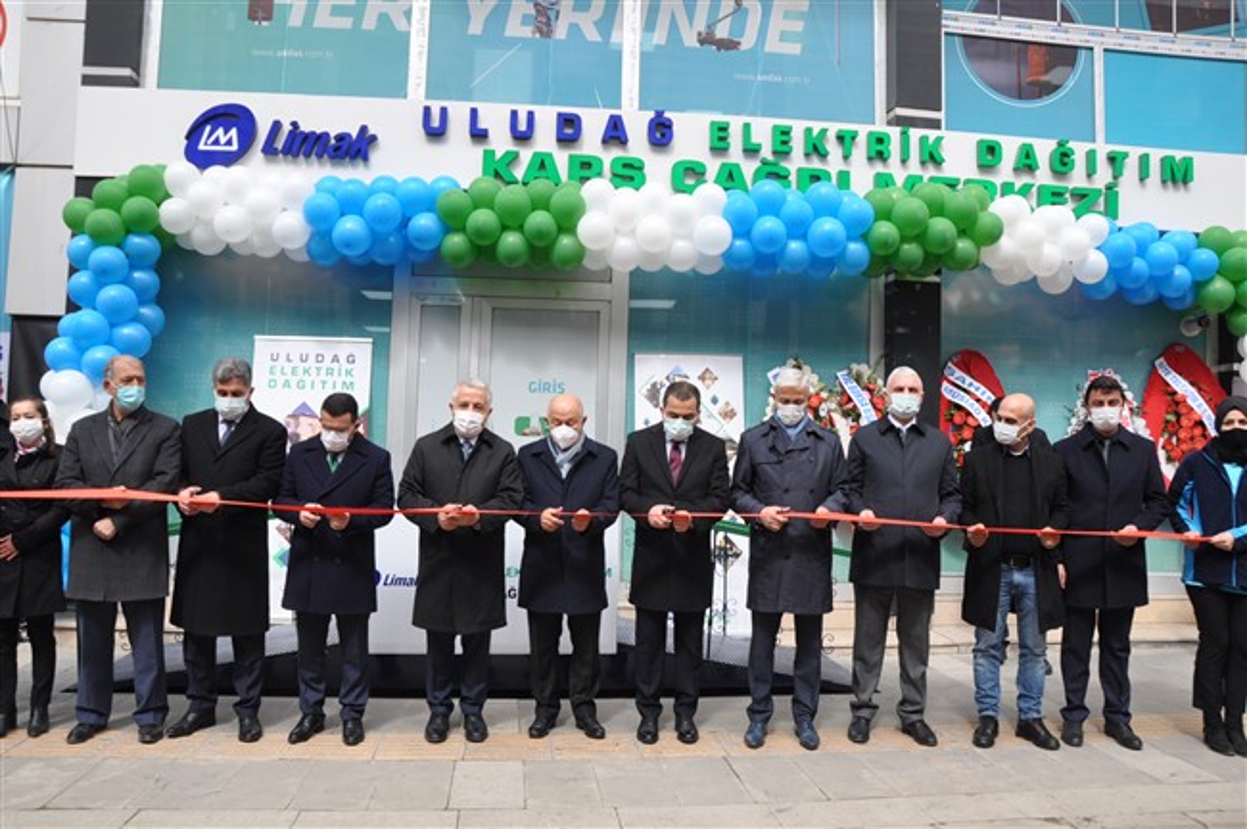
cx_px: 624
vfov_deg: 47.8
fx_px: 934
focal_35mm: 27
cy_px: 414
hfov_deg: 67.4
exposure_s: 1/250
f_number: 8
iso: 200
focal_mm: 18
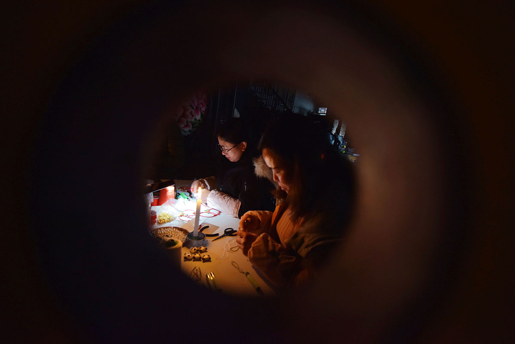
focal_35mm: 16
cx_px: 258
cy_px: 172
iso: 800
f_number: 2.8
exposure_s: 1/60
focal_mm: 16
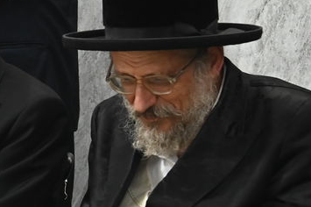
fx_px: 1769
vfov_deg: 6.7
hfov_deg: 9.7
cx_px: -194
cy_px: 3
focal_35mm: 205
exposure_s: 1/160
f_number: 5.6
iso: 2000
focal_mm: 52
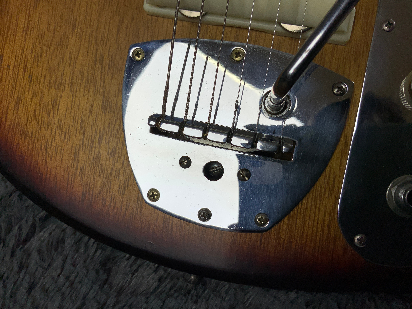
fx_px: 345
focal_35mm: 29
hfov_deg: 61.7
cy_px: 154
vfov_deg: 48.2
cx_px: 206
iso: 16
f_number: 1.8
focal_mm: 3
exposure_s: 1/389
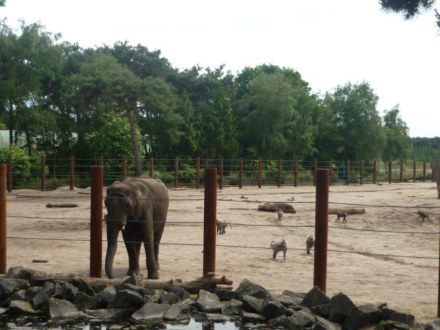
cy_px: 165
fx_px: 737
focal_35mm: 58
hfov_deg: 33.2
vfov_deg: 25.2
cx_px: 220
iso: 100
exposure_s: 1/800
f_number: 2.9
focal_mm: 6
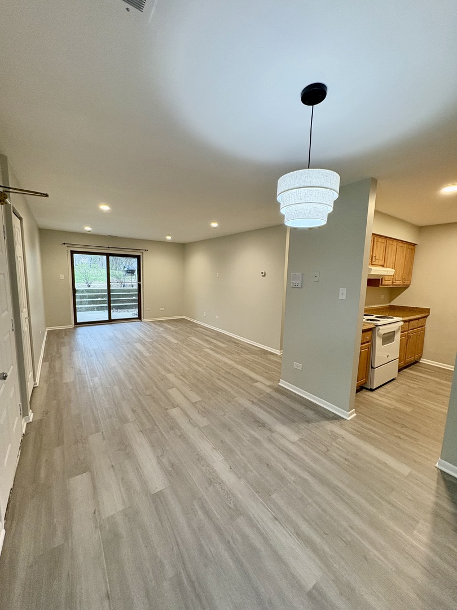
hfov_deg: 85.7
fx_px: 246
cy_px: 305
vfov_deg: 102.1
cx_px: 228
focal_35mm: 14
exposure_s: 1/60
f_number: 2.2
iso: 250
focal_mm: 2.22
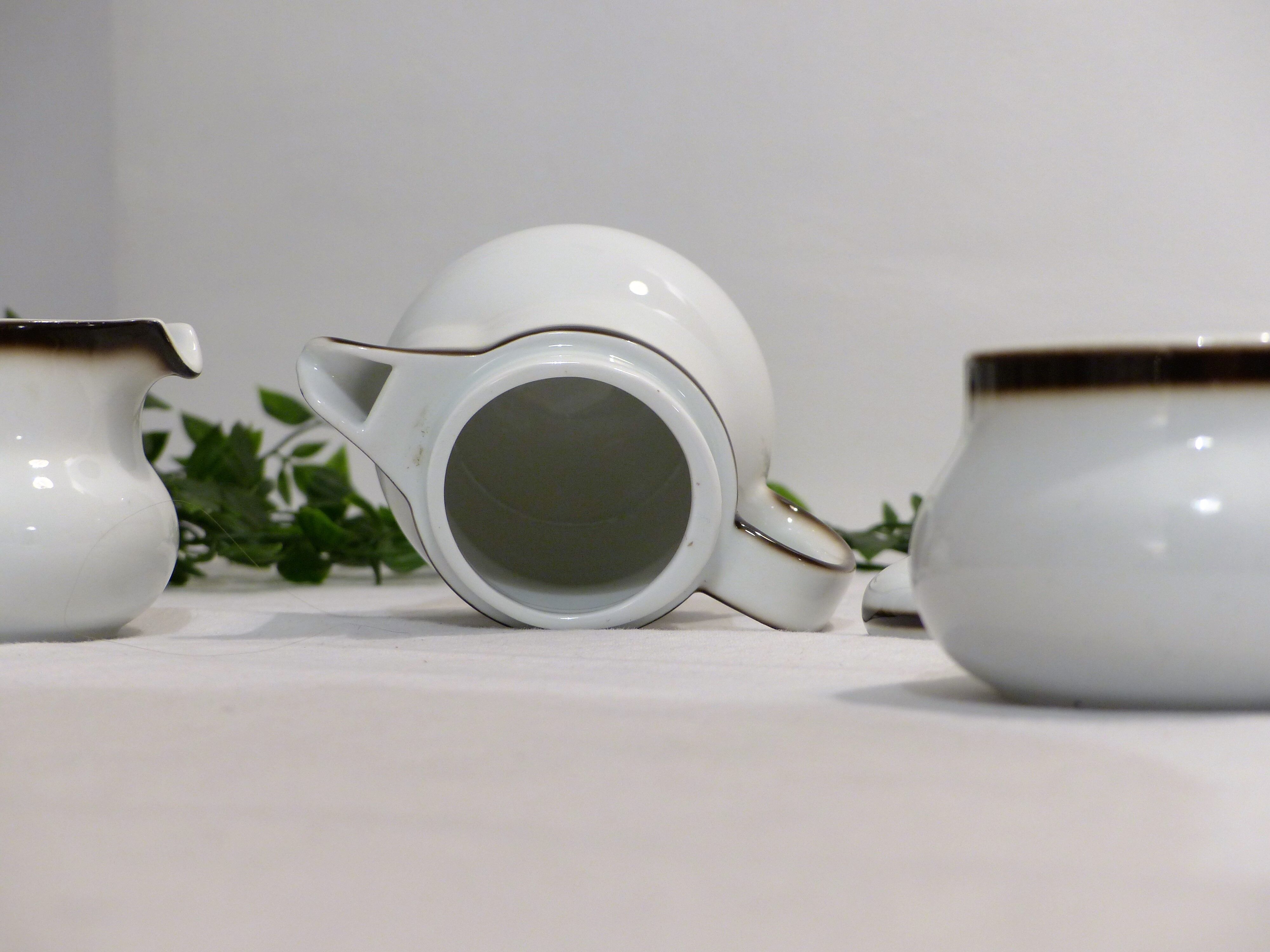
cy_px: 476
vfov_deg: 21.3
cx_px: 635
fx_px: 2531
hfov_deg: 28.2
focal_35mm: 69
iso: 160
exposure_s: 1/8
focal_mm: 12.5
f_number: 2.8
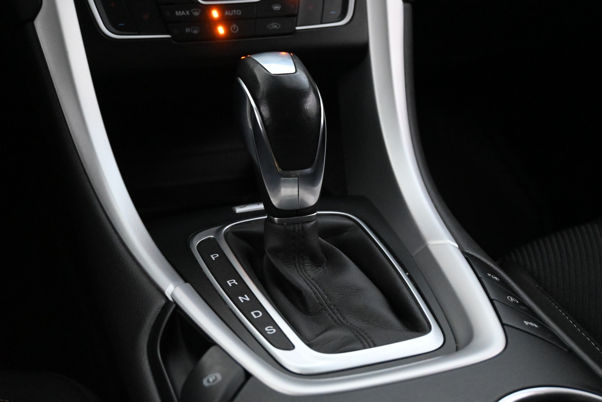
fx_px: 815
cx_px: 301
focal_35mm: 49
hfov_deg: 40.5
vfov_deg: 27.7
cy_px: 201
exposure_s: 1/50
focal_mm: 32.5
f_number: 5
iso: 8000
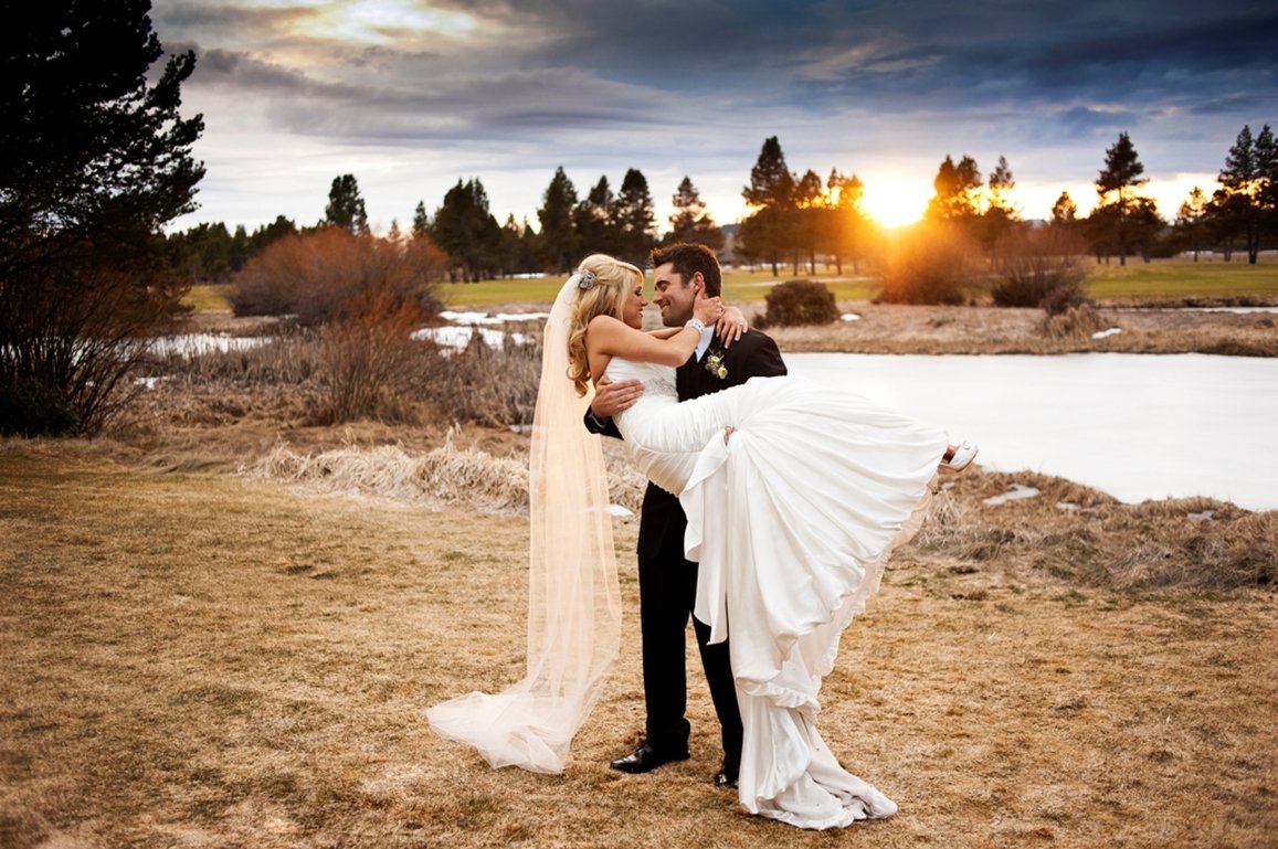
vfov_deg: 37.8
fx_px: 1241
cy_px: 424
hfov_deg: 54.5
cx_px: 639
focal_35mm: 35
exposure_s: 1/640
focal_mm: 35
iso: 800
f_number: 3.2
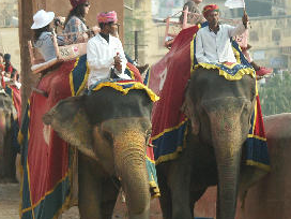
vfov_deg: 5.2
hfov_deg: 7.0
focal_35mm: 284
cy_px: 131
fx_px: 2387
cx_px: 90
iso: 100
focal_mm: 36.77
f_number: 4.5
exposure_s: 1/320
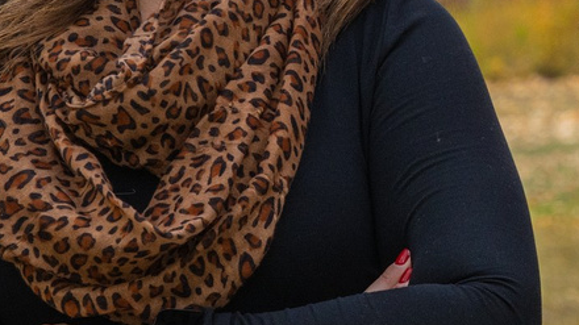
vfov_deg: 2.8
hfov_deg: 5.0
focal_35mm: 427
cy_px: -74
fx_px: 6552
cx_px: 586
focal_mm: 70
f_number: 5.6
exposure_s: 1/640
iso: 320
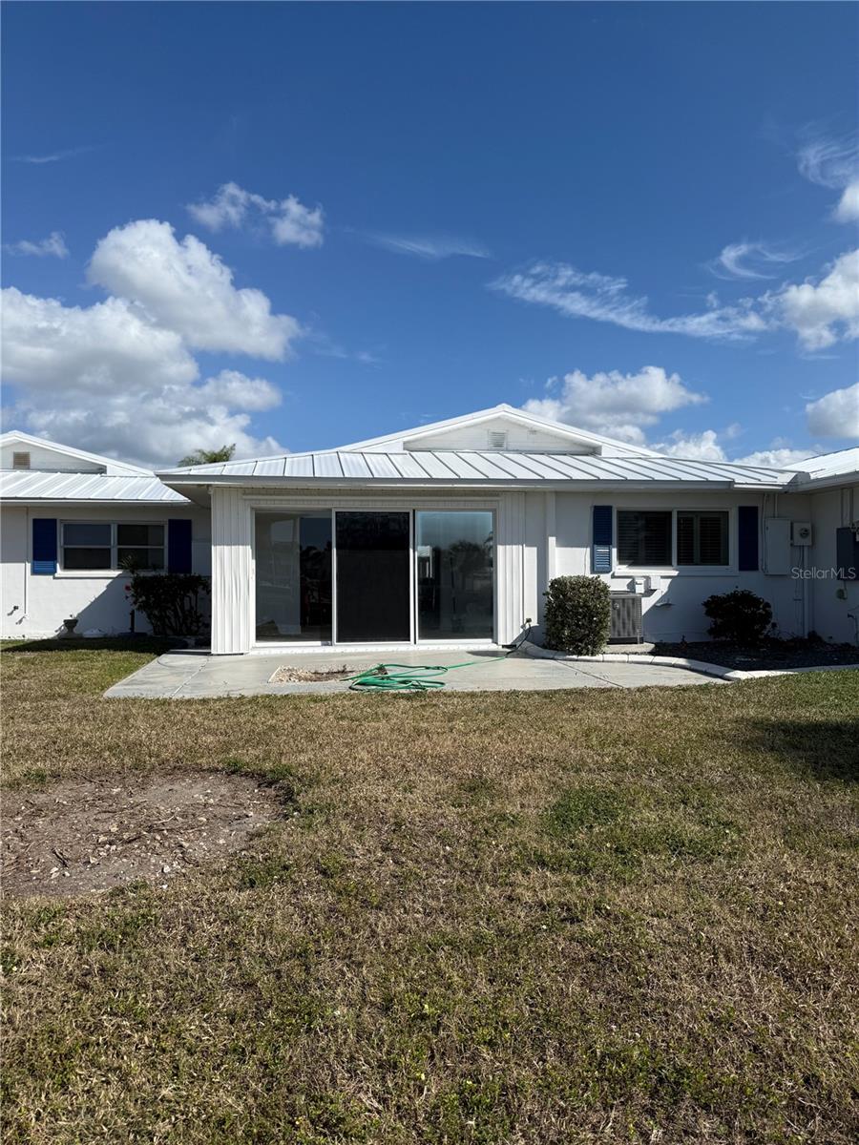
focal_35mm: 24
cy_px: 572
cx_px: 430
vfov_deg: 71.6
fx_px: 794
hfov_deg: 56.8
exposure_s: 1/7353
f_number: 1.78
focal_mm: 6.76
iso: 80
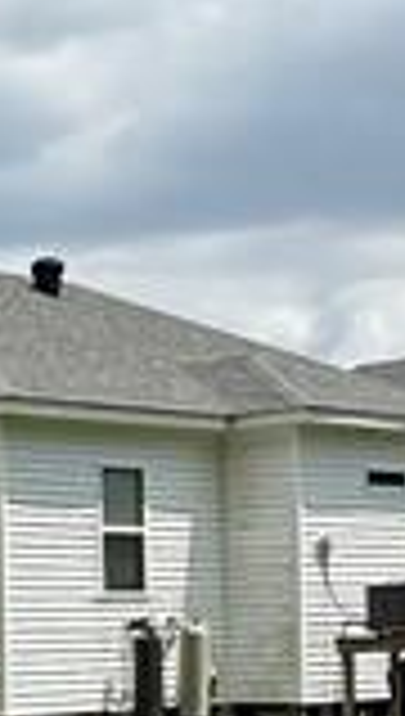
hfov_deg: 10.4
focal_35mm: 98
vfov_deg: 21.2
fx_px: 1862
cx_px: -616
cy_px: 675
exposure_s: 1/2976
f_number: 2.2
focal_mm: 2.22
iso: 50
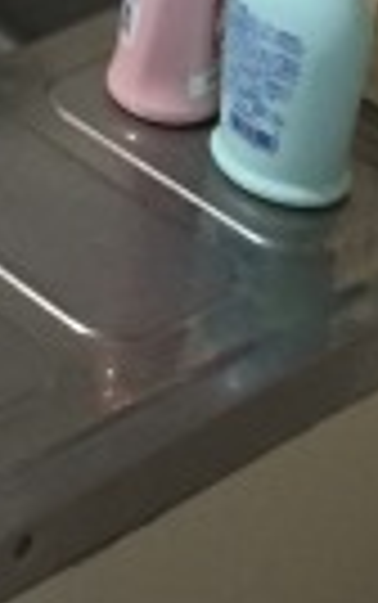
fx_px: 2418
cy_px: -441
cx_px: -508
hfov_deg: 8.3
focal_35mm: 147
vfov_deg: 13.0
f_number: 2.2
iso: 250
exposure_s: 1/24
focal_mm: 4.15
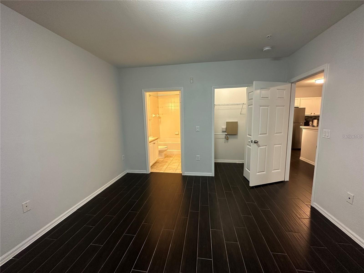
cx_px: 182
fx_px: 147
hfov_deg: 102.1
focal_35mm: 14
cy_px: 136
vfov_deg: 85.7
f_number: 2.2
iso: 160
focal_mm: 2.22
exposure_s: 1/60
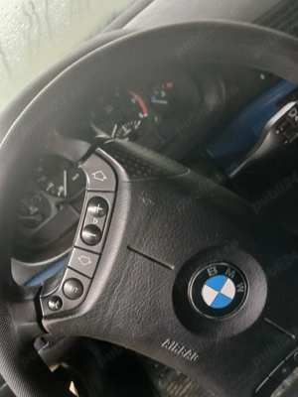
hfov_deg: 53.1
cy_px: 198
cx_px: 149
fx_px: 298
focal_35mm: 26
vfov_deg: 67.3
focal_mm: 3.98
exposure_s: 1/50.3
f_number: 1.8
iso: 320
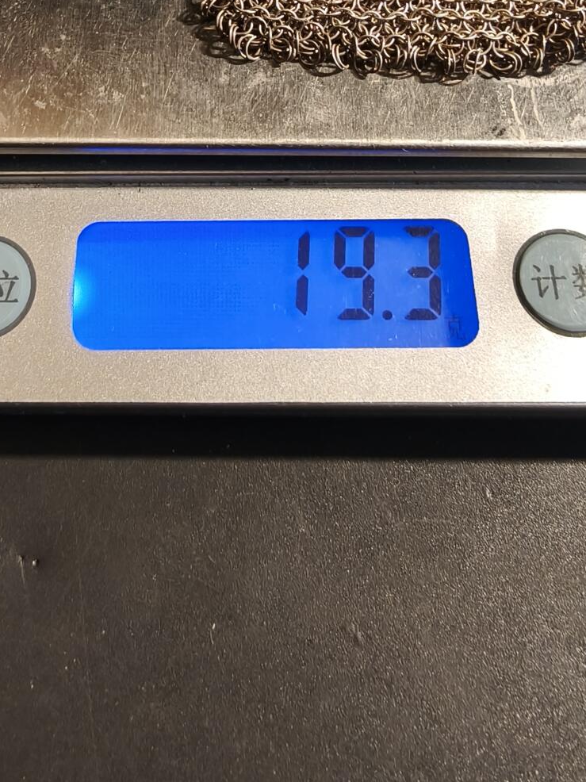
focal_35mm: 42
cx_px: 339
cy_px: 228
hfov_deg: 34.3
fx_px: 948
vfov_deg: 43.8
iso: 320
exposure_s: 1/64.9
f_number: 2
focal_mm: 2.32
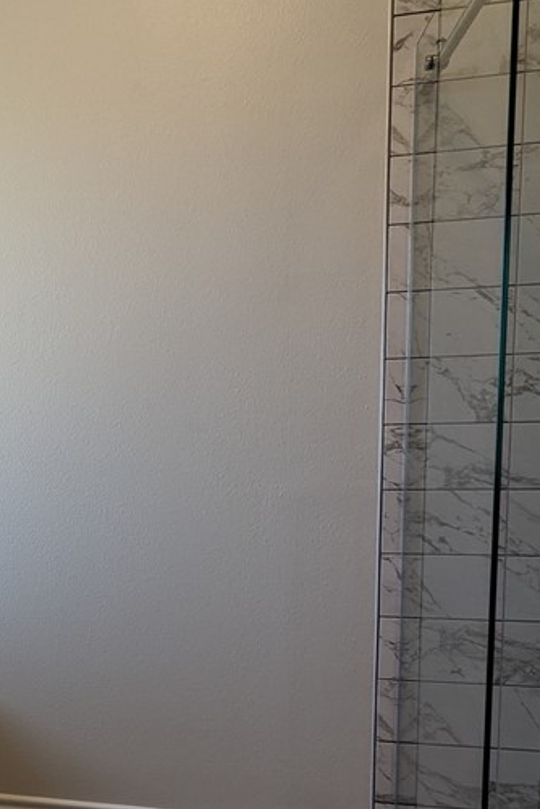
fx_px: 765
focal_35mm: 34
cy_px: 522
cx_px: 19
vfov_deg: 54.9
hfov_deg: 35.7
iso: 25
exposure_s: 1/60
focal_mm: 2.35
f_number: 2.2
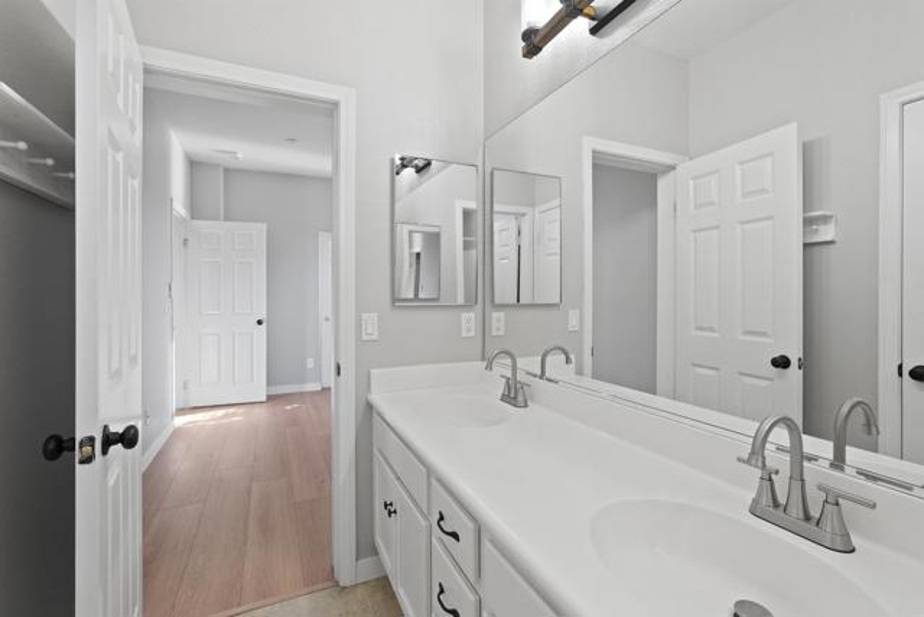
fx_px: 424
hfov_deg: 95.0
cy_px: 308
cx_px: 462
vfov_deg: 72.1
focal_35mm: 16
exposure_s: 1/15
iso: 800
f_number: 7.1
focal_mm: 16.5
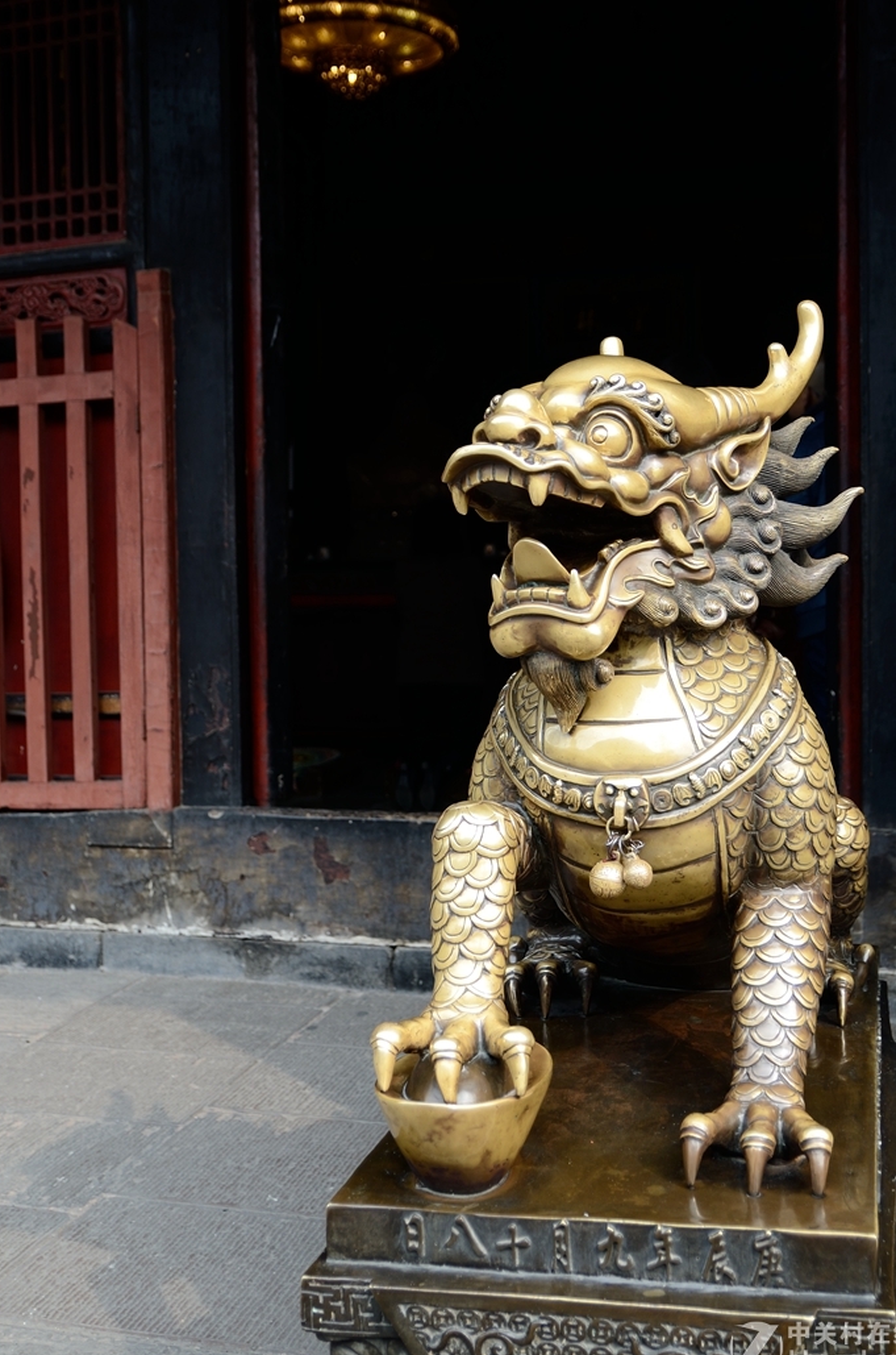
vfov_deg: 46.4
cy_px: 614
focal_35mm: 42
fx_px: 1576
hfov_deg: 31.7
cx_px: 479
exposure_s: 1/320
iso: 100
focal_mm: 24
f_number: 2.8
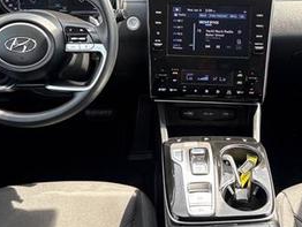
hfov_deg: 37.7
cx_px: 205
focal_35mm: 50
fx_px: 437
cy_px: 98
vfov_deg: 29.1
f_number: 1.6
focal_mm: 5.96
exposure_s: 1/121
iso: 80
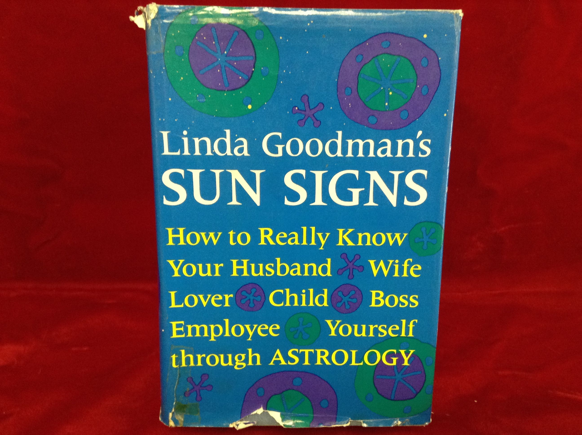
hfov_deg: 55.4
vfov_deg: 42.8
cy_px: 218
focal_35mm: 33
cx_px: 291
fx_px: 554
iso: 250
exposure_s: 1/24
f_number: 2.4
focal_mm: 3.3
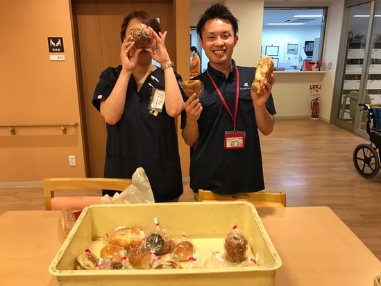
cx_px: 190
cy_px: 143
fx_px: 308
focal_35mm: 28
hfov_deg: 63.4
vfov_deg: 49.8
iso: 32
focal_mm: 3.99
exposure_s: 1/30
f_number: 1.8
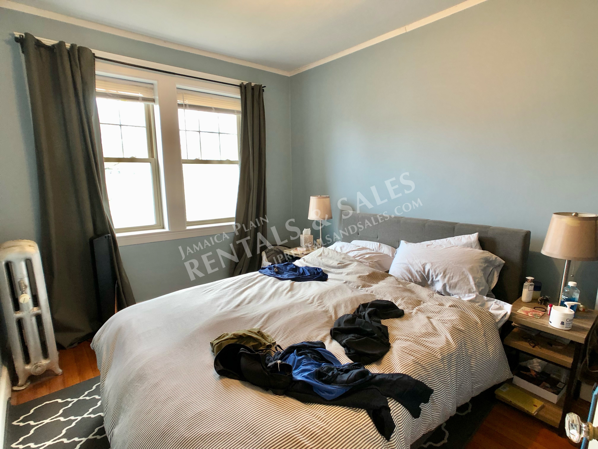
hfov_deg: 63.4
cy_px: 224
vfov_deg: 49.7
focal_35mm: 28
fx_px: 484
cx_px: 299
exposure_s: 1/24
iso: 40
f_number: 1.8
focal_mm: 3.99
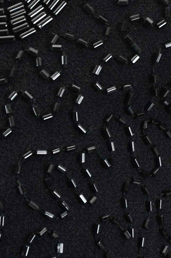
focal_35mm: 738
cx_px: 148
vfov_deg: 2.8
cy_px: 106
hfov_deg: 1.9
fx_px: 5285
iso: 400
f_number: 10
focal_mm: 105
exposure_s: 1/80
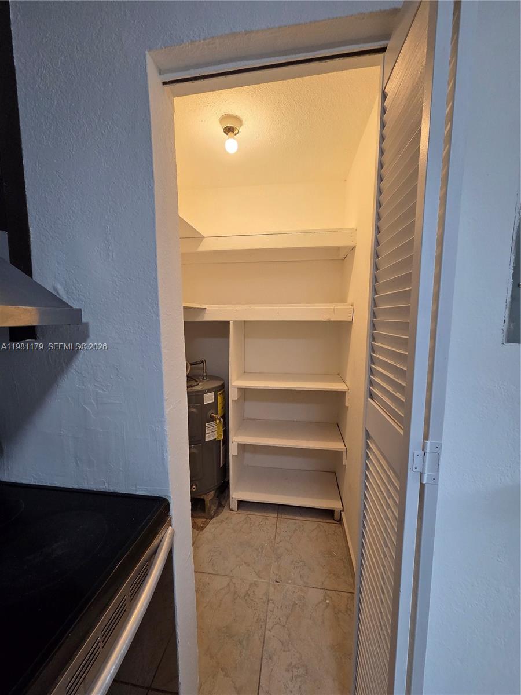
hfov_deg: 89.9
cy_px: 348
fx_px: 261
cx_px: 260
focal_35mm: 13
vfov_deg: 106.2
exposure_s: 1/120
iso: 200
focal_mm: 2.2
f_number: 2.2
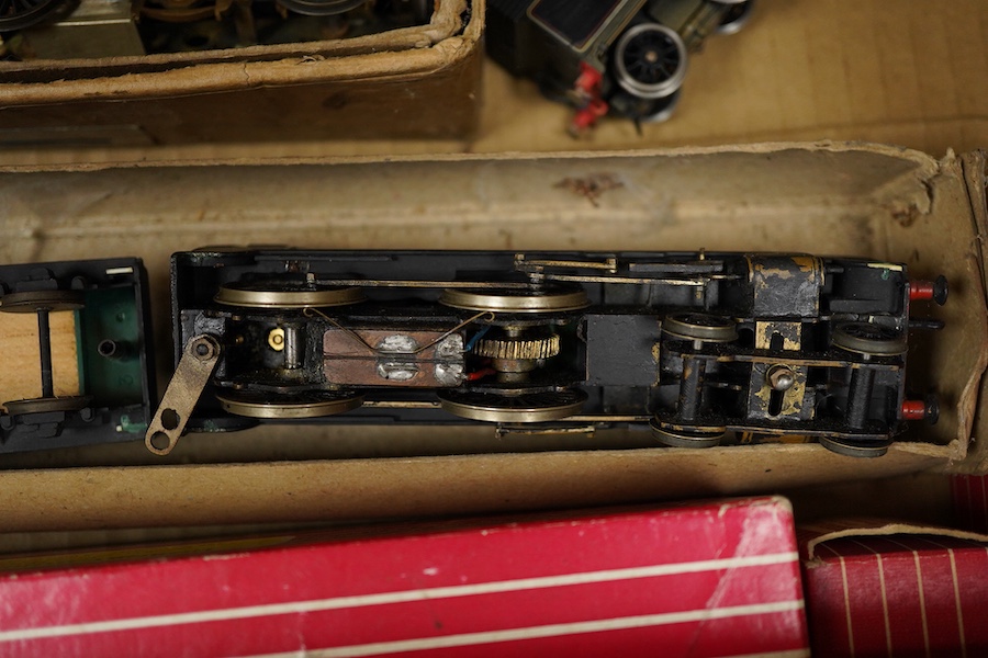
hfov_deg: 43.6
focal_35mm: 45
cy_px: 329
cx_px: 494
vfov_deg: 29.9
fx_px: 1235
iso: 1250
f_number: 3.5
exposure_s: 1/160
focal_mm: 30
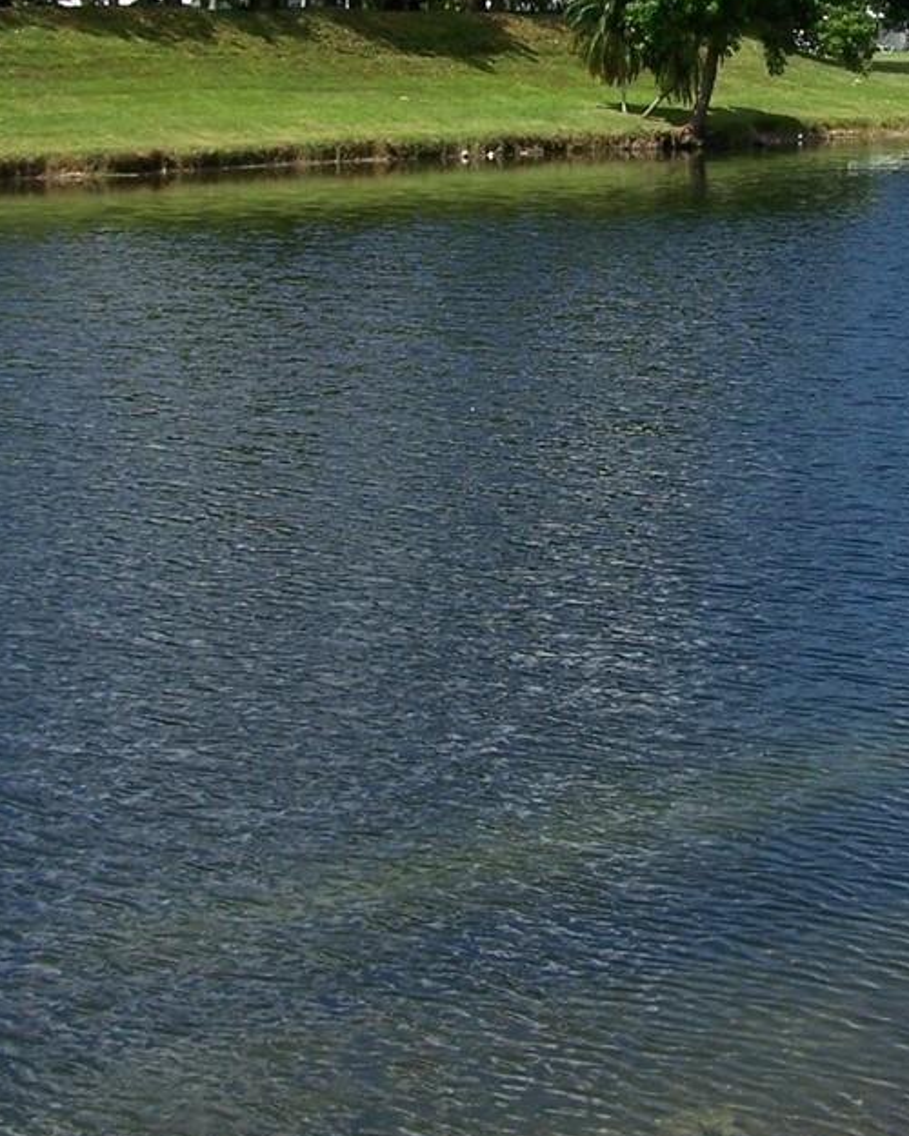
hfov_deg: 16.0
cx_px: 800
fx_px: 3195
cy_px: 189
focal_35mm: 95
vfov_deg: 19.9
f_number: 4
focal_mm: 6.3
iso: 64
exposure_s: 1/640
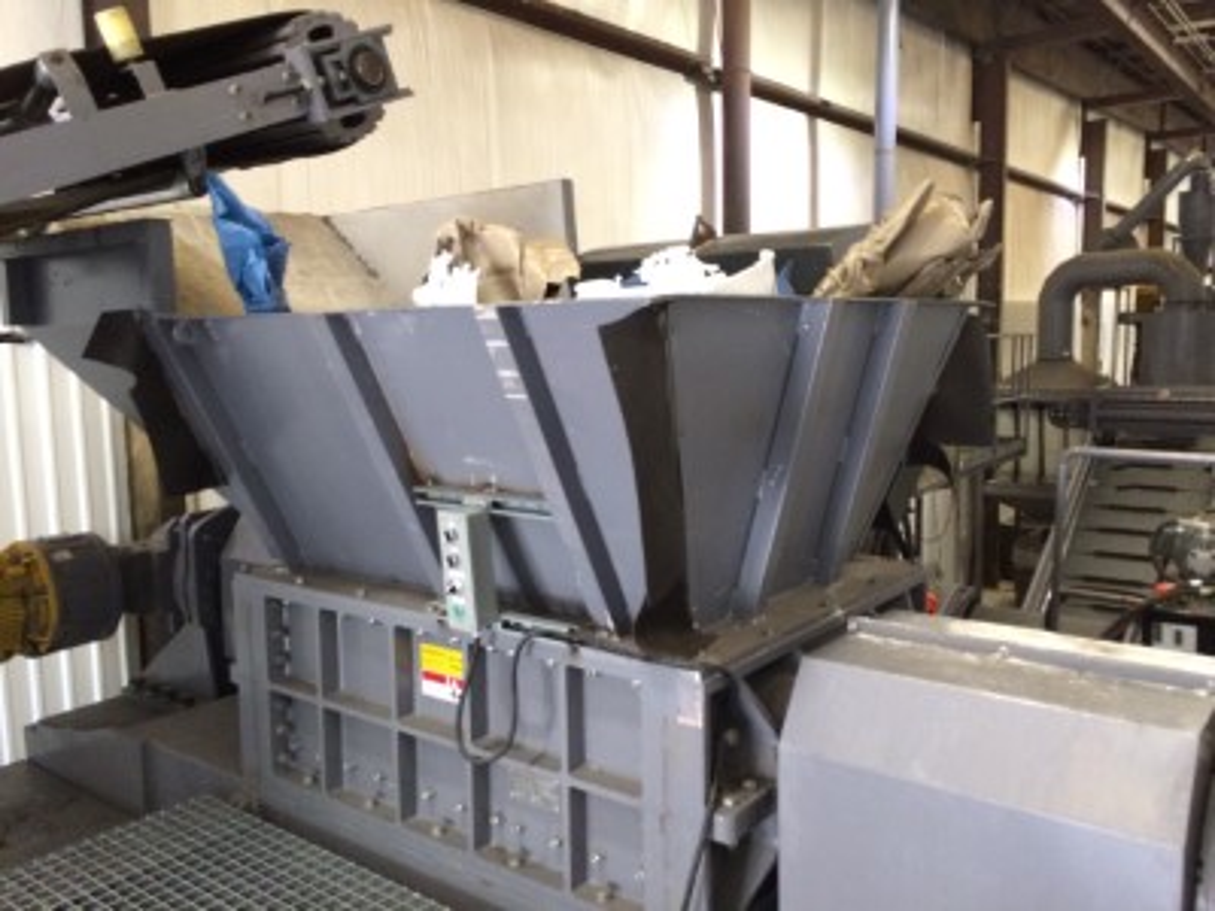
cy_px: 456
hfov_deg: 61.7
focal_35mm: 29
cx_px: 608
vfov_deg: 48.2
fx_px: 1018
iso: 160
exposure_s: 1/30
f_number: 2.2
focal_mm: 4.15
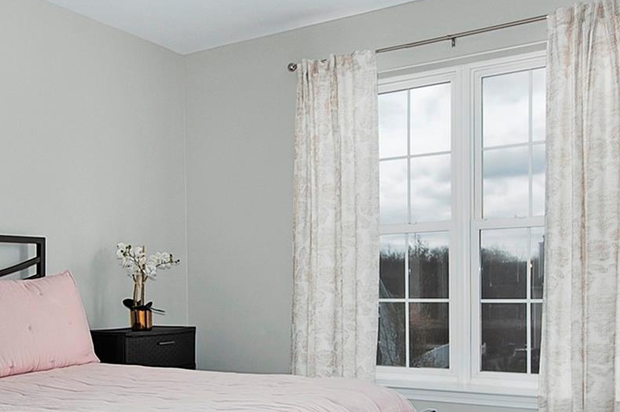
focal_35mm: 39
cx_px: 226
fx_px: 671
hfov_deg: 49.1
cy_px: 273
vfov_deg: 33.8
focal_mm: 10
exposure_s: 1/500
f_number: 8
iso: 200
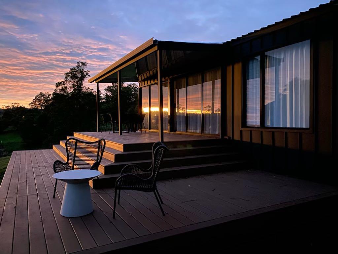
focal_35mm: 26
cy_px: 127
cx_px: 169
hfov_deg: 67.3
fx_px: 254
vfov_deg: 53.1
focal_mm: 4.25
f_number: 1.8
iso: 800
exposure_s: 1/4
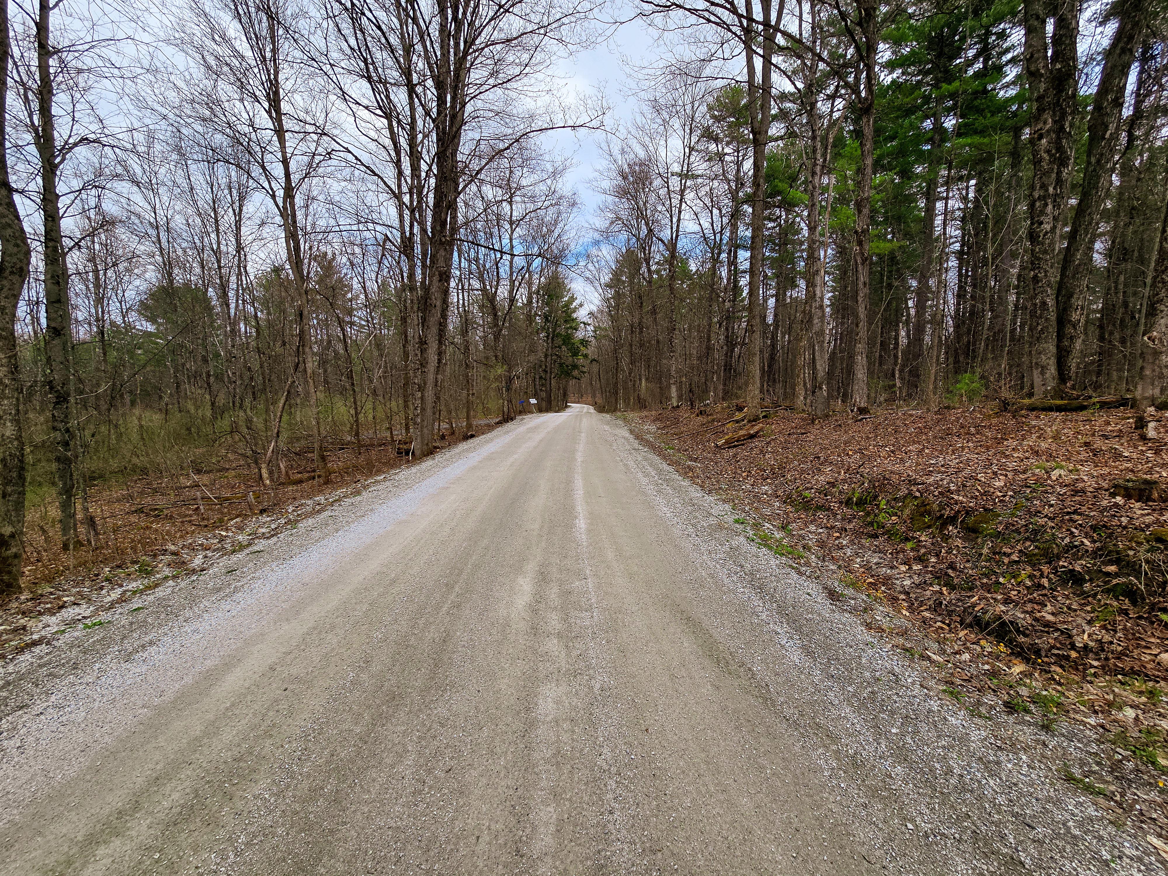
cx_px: 584
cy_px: 438
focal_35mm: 13
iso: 50
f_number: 2.2
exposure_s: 1/1600
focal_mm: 2.2
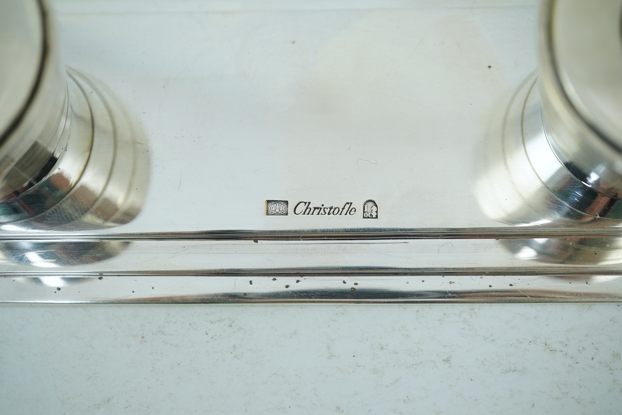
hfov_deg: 43.6
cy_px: 208
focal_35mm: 45
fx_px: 778
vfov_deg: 29.9
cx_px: 311
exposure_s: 1/40
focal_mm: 30
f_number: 7.1
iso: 200
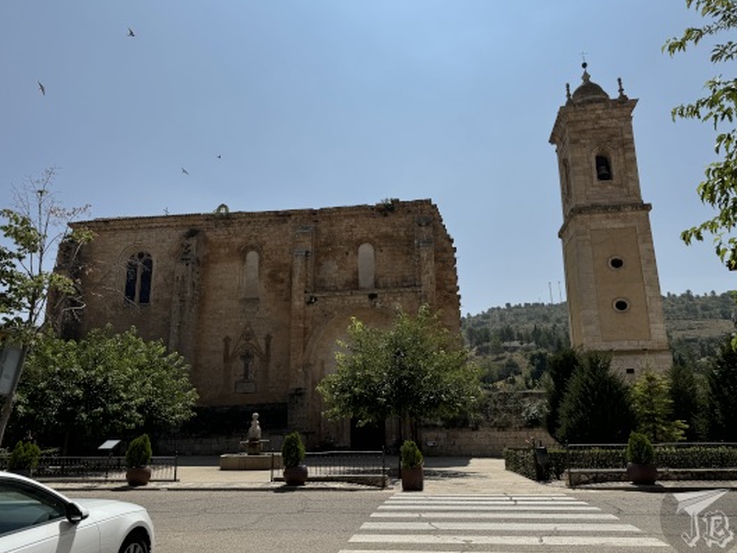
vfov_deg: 54.9
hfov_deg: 69.4
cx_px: 373
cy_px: 286
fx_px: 532
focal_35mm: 25
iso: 80
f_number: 1.78
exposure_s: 1/9009
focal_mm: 6.76
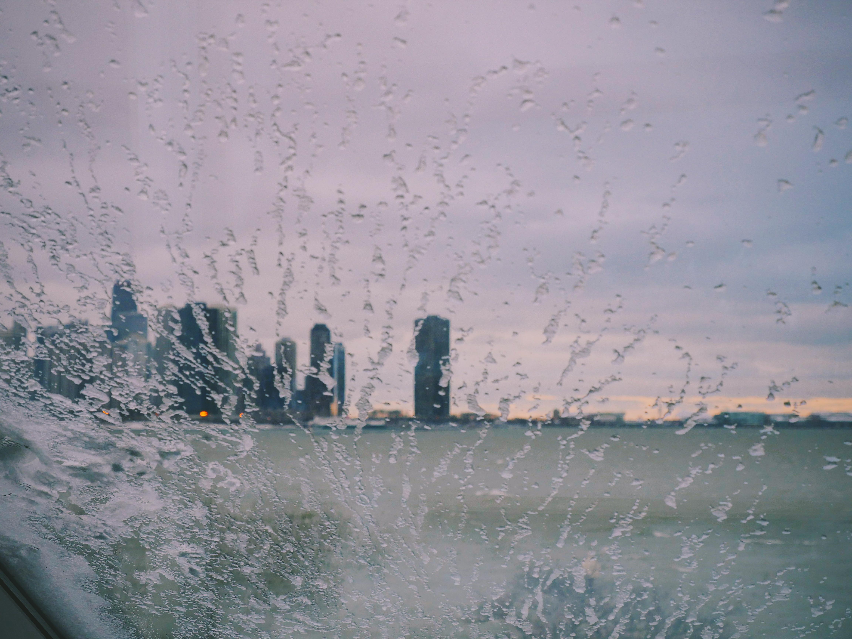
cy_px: 320
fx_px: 1526
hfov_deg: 31.2
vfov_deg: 23.7
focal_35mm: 62
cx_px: 426
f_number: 3.5
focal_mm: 31
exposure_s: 1/200
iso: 400
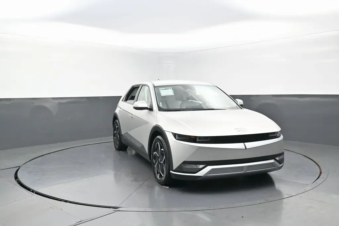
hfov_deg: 56.1
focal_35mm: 34
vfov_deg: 39.2
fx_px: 318
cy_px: 113
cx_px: 170
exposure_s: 1/125
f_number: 7.1
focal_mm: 22.5
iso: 800
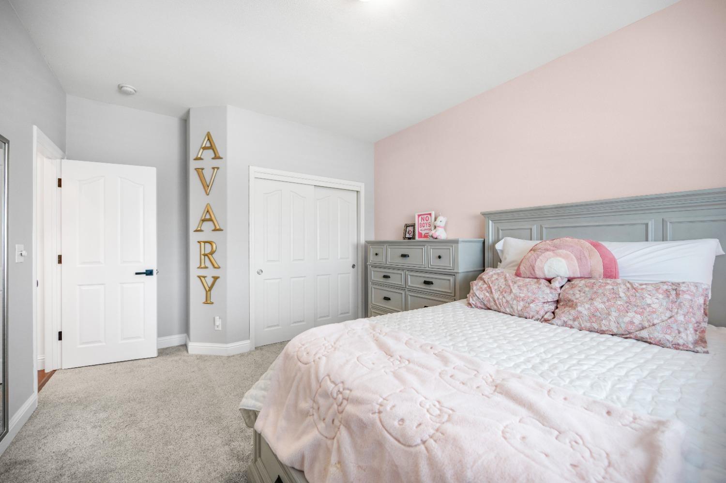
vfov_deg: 81.1
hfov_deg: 104.3
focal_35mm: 14
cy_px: 242
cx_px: 363
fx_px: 282
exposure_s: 1/60
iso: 400
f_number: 4
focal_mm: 14
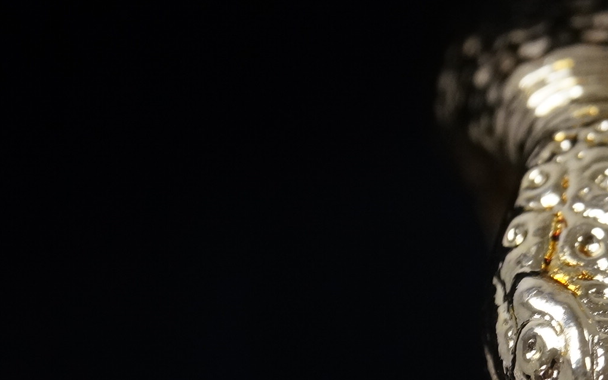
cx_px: 671
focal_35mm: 165
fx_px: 2737
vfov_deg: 7.9
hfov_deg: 12.5
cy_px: 275
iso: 1000
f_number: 10
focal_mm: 45
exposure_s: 1/25
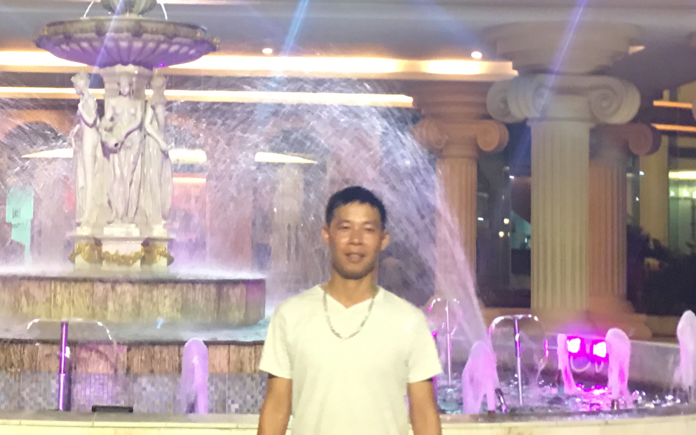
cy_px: 182
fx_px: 1536
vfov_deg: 16.1
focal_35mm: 81
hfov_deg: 25.2
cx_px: 162
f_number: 2.2
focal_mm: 4.15
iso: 100
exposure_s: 1/10
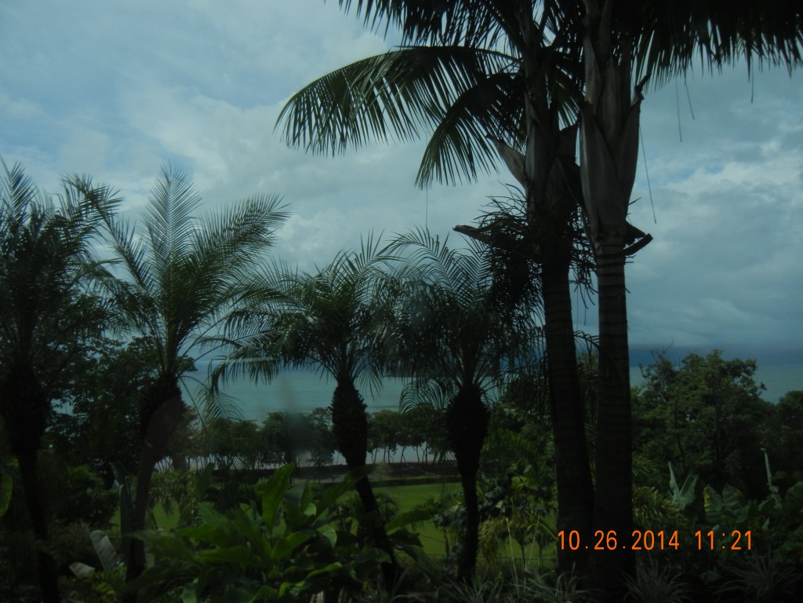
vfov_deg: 46.8
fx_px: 696
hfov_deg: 60.0
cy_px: 302
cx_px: 402
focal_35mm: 30
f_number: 7
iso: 160
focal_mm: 5.4
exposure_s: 1/1269
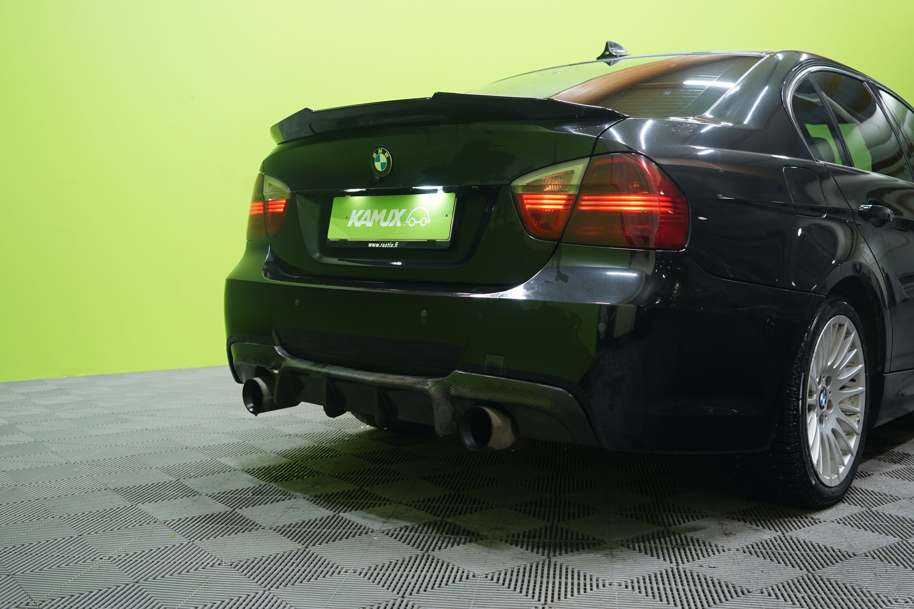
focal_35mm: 36
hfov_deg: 53.1
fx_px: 914
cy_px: 304
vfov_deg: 36.9
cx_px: 457
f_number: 4.5
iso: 800
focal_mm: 36
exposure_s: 1/20
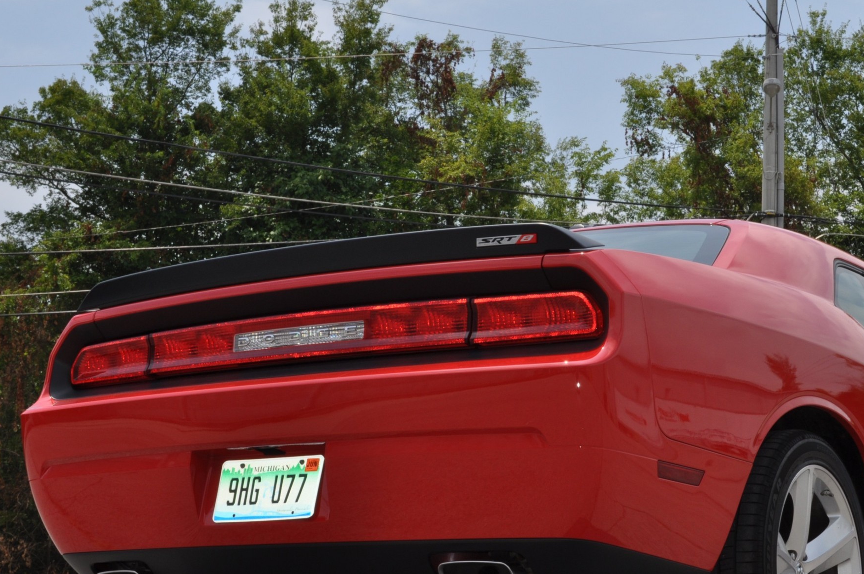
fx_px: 1791
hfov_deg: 27.0
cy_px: 375
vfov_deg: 18.2
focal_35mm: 75
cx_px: 570
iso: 200
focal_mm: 35
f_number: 16
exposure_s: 1/200
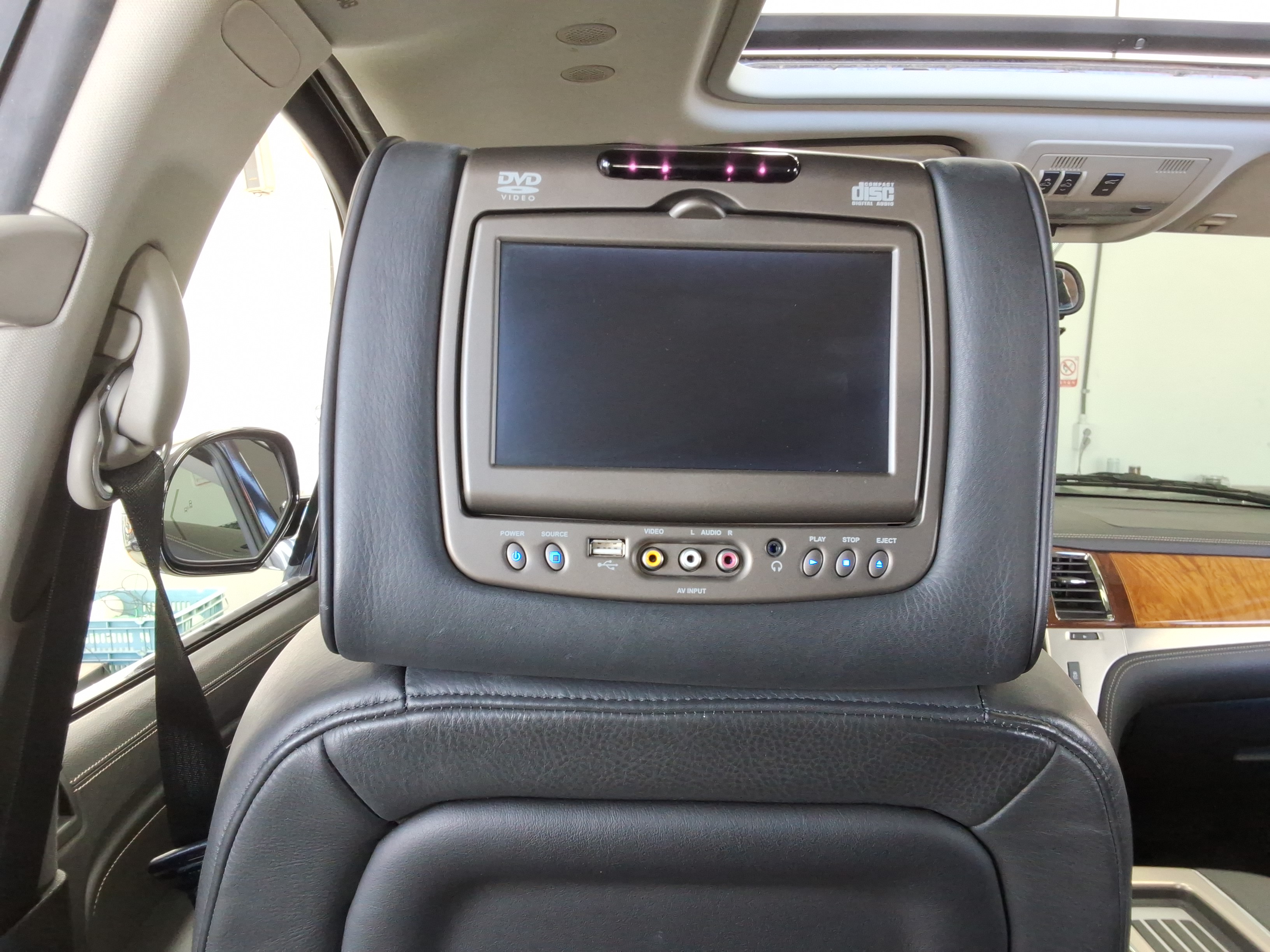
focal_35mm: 28
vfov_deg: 49.7
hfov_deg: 63.4
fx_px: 1027
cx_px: 635
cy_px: 476
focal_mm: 2.91
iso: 67
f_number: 1.9
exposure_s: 1/40
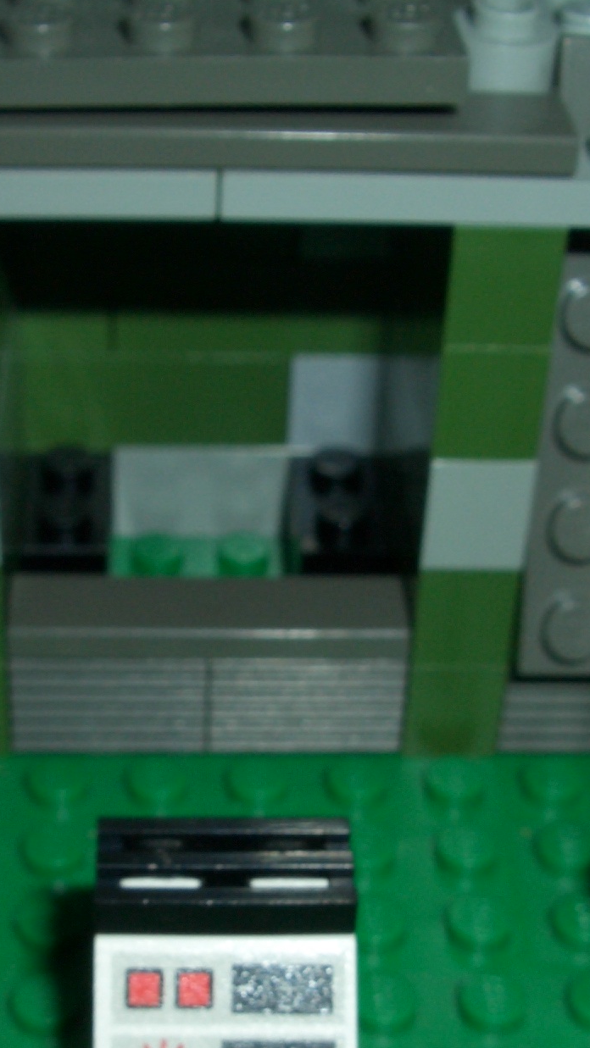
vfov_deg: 29.5
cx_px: 213
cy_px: 724
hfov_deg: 17.0
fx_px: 1974
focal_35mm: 71
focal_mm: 5.8
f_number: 4.3
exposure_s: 1/60
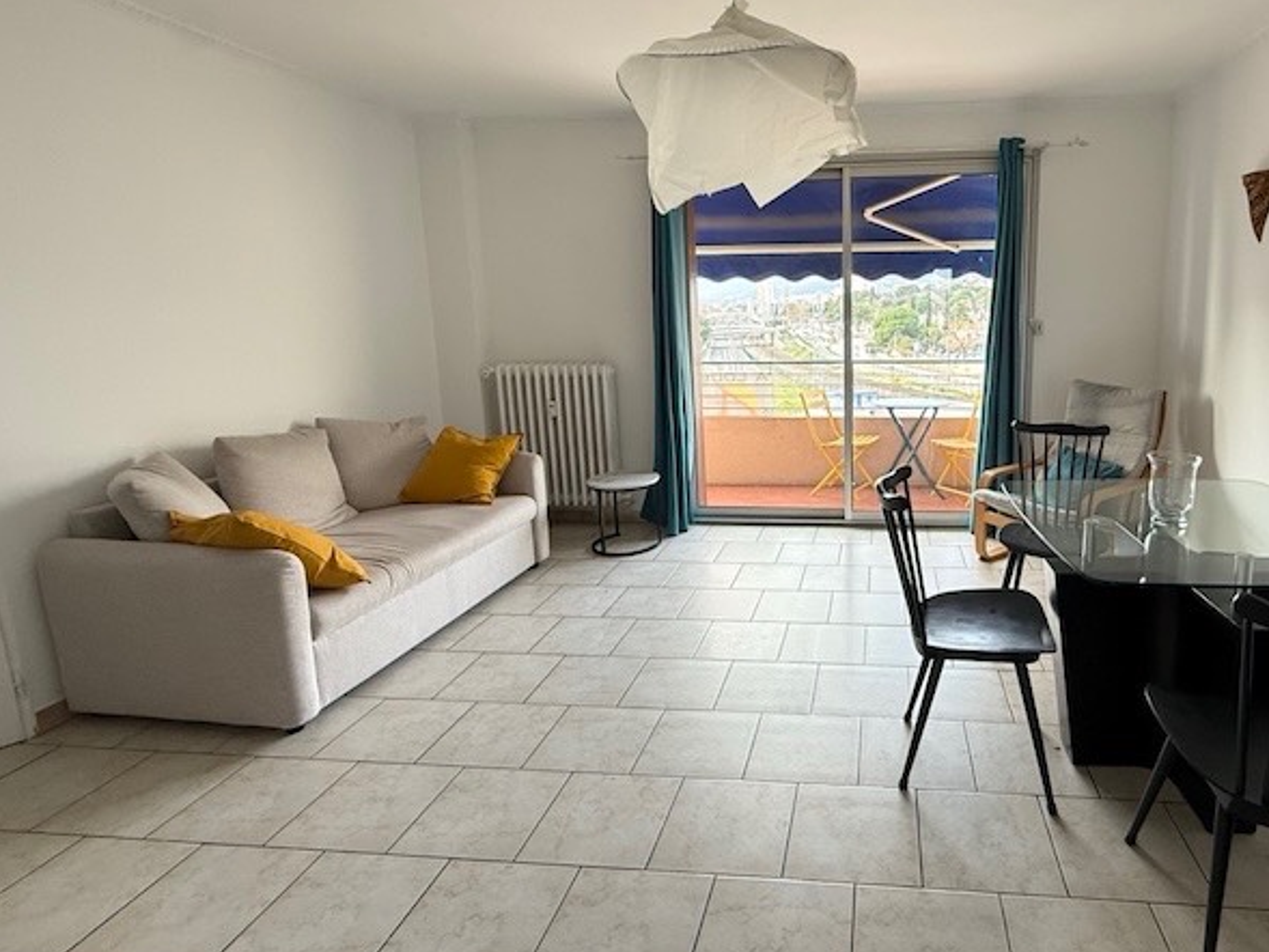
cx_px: 825
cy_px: 416
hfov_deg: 82.3
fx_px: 697
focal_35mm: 19
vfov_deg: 68.4
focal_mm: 2.22
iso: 320
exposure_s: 1/78
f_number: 2.2
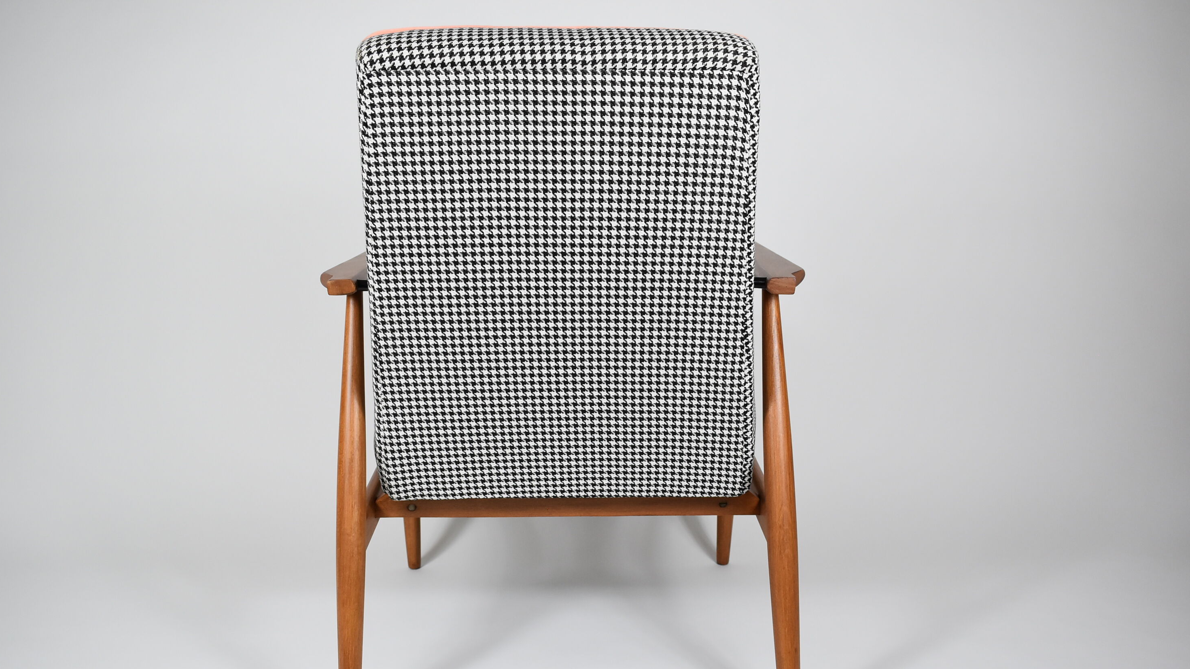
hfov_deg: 61.0
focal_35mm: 32
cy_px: 372
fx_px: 1010
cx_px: 587
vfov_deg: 36.6
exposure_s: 1/125
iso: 800
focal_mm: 20
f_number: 5
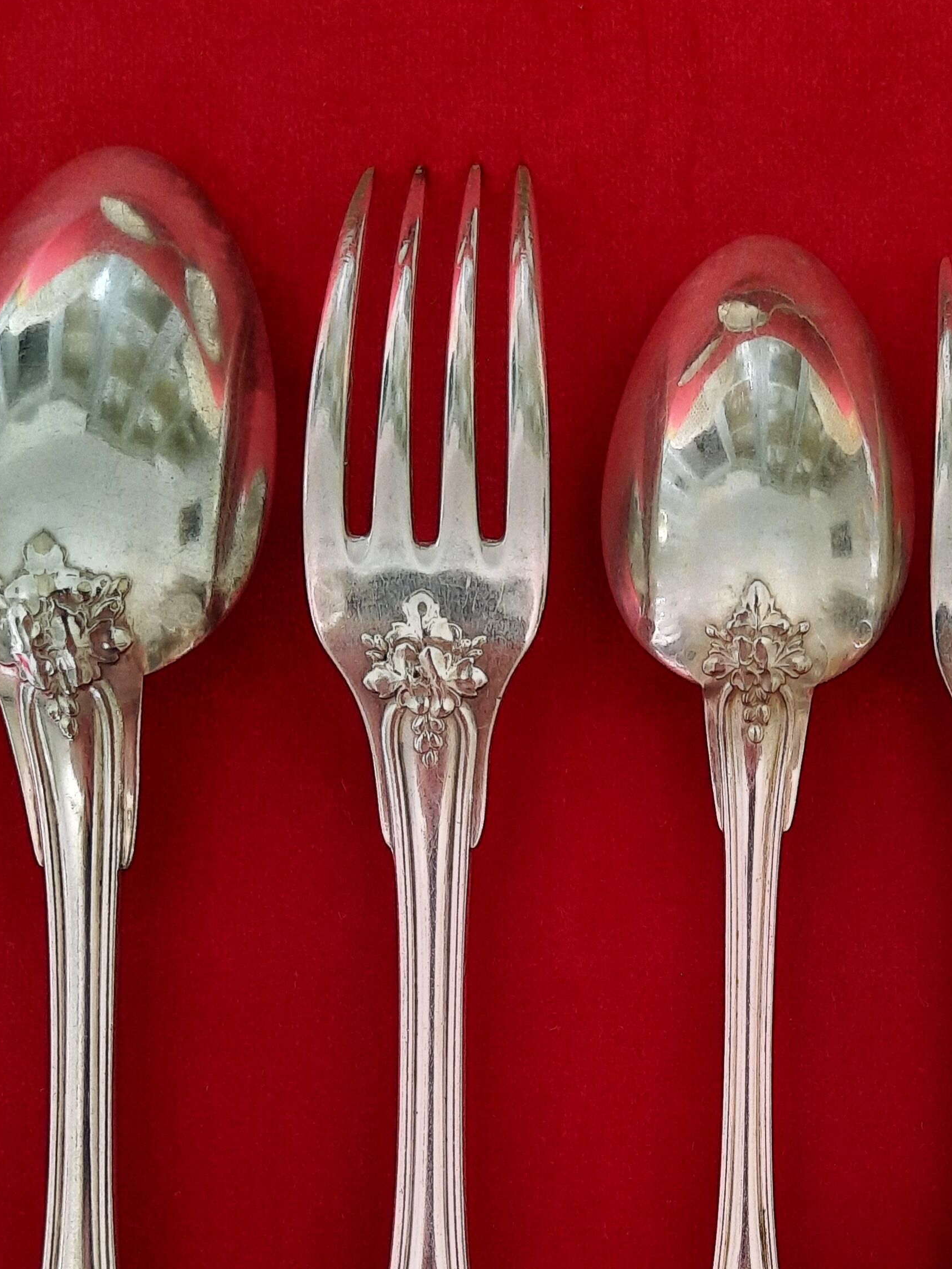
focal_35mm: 44
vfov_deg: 41.8
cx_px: 680
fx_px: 1613
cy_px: 941
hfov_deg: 32.4
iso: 400
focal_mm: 4.6
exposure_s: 1/33
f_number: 2
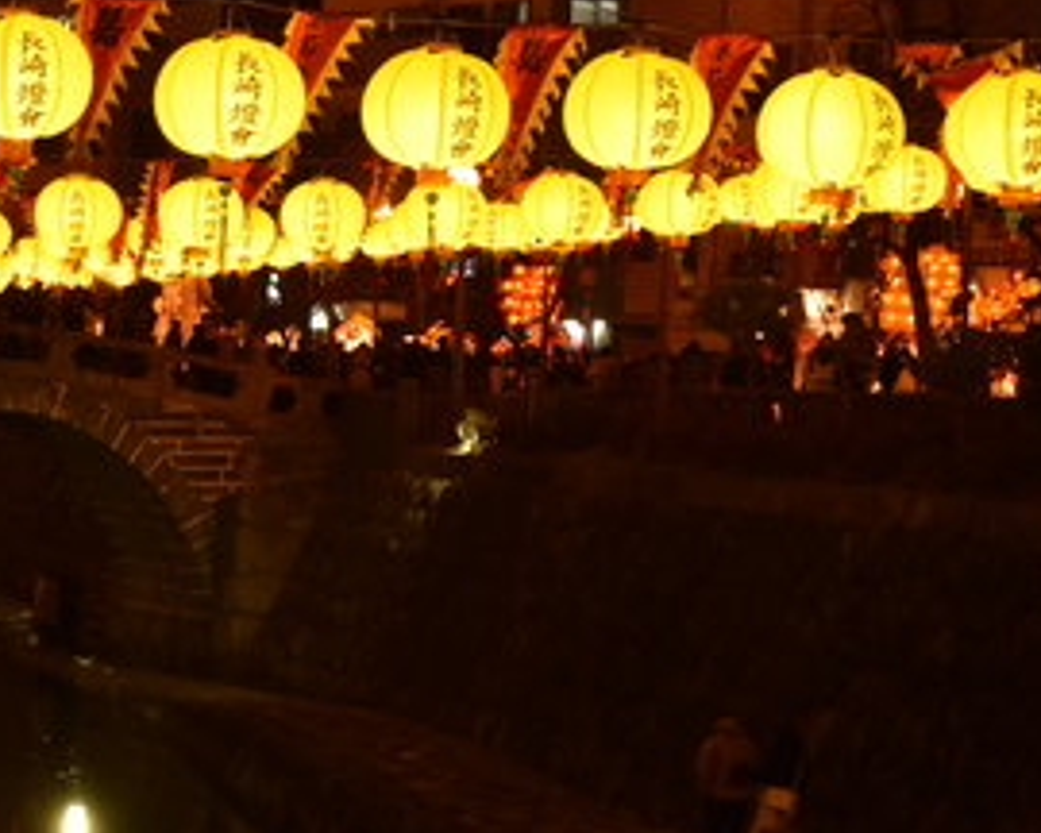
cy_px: 712
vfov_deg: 9.5
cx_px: -108
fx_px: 4997
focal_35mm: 162
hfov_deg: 11.7
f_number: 5.6
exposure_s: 1/10
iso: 400
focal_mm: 45
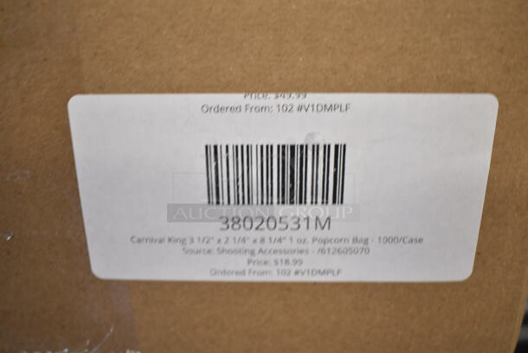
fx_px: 551
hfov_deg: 51.2
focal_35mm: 38
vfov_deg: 35.6
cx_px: 264
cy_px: 176
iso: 720
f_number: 4
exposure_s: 1/40
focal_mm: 25
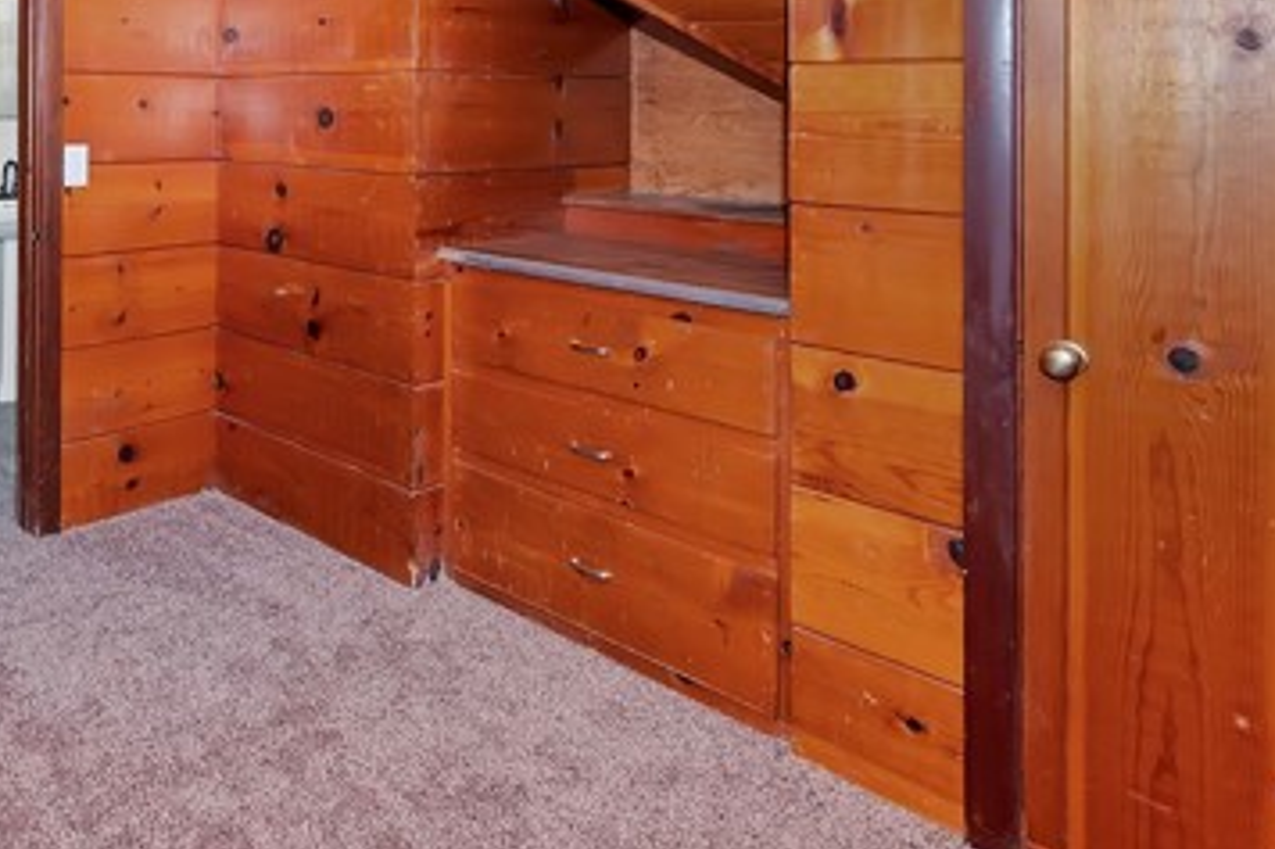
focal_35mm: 27
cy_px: 102
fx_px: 956
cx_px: 204
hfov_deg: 60.3
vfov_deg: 44.1
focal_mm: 10
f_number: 8
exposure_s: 1/30
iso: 400
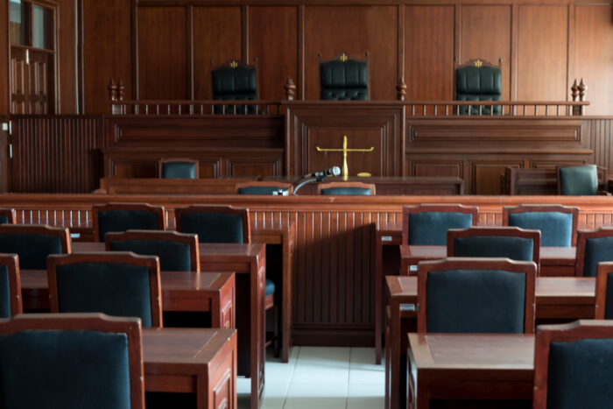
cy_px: 204
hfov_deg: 32.4
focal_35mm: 62
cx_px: 306
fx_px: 1056
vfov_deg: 21.9
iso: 400
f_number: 9
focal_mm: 62
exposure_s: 1/3.33
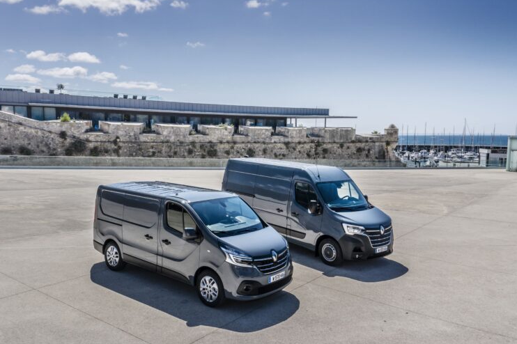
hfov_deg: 63.7
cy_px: 172
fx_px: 416
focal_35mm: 29
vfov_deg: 44.9
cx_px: 251
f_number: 7.1
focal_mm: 10.26
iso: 100
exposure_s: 1/160
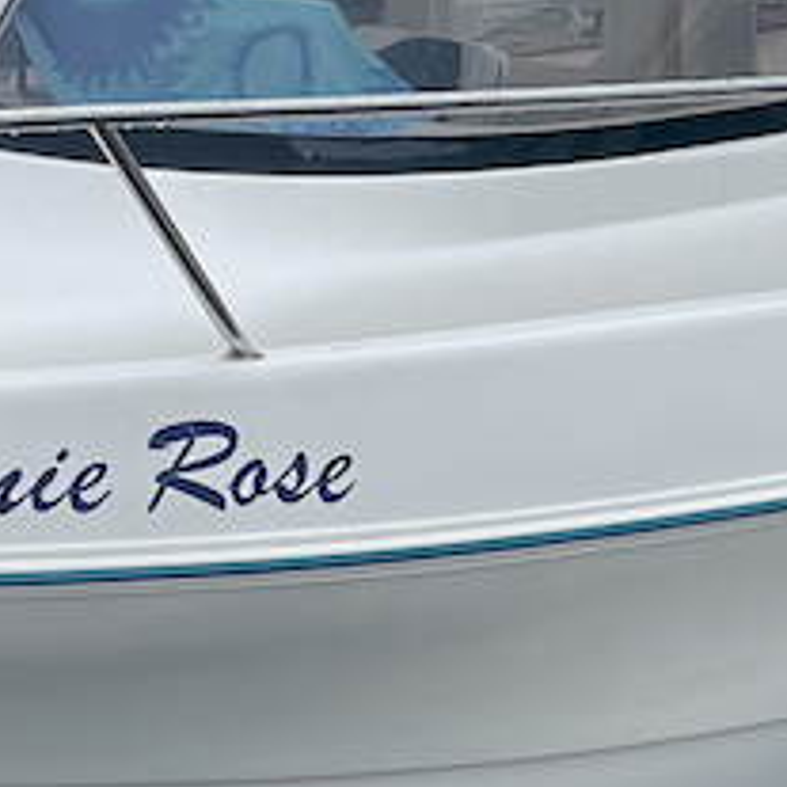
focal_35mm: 142
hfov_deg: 12.3
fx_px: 3653
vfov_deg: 12.3
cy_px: 563
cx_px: 392
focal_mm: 5.1
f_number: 1.6
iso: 32
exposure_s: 1/1795
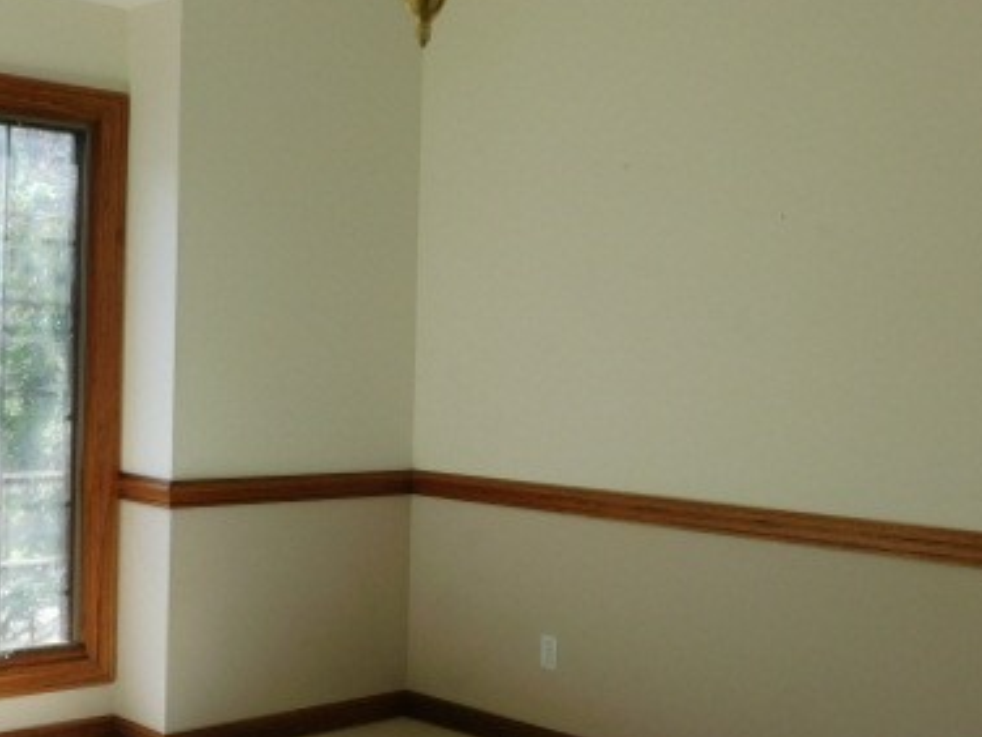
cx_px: 332
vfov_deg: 28.5
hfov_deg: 37.1
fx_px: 1447
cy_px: 400
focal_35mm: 51
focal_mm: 5.3
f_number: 3.2
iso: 125
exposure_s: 1/100
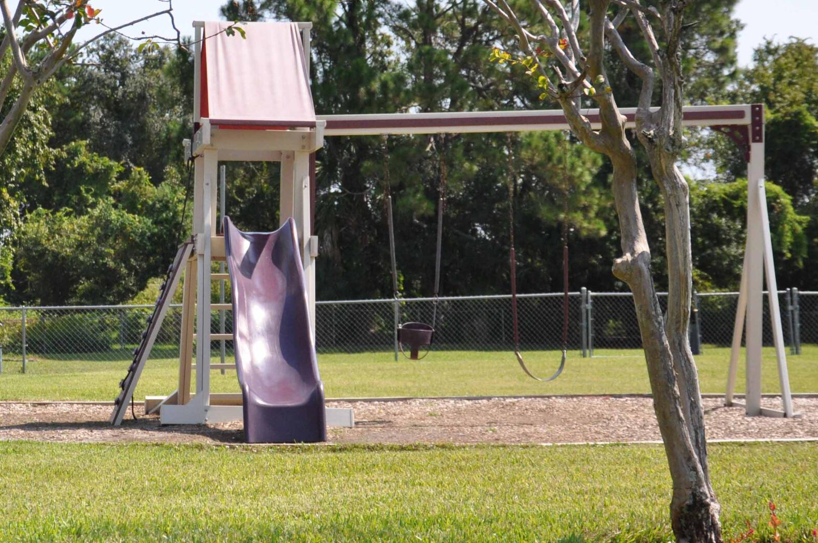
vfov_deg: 12.6
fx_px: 2451
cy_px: 224
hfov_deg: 18.9
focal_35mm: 108
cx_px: 235
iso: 720
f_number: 4.5
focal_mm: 38
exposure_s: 1/4000
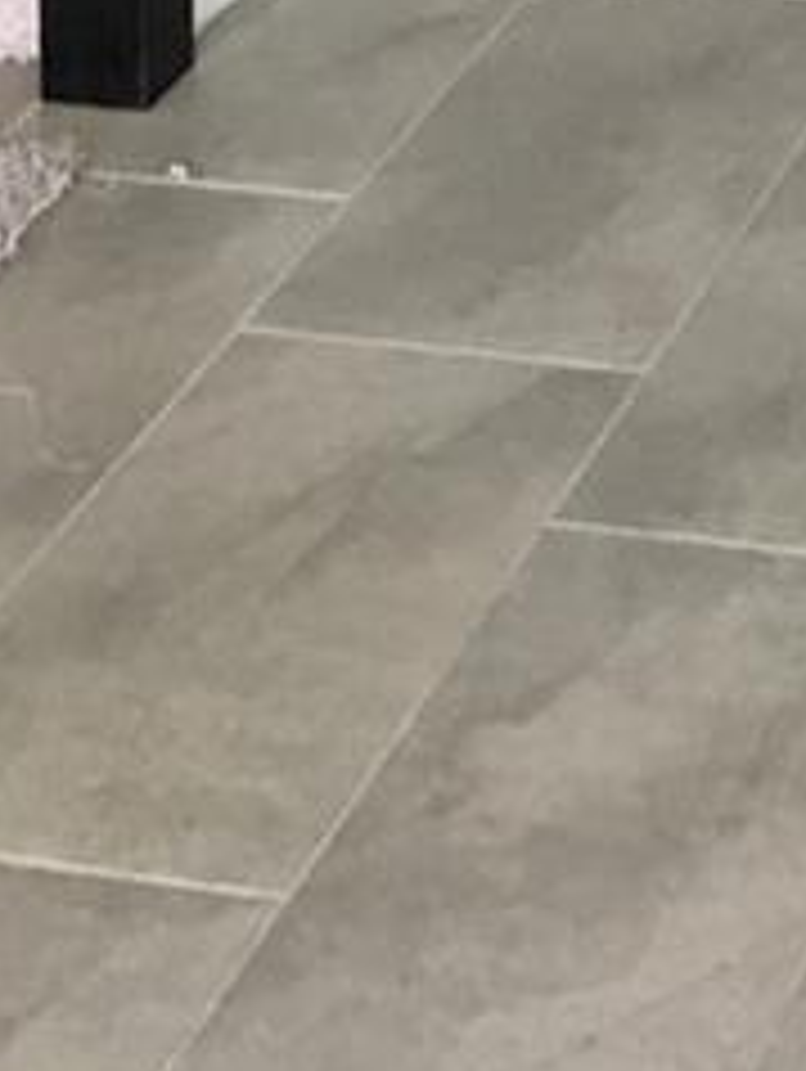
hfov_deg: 9.9
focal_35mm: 146
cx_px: 1189
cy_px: -1575
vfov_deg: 11.1
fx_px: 4525
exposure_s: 1/30
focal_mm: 4.15
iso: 80
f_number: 2.2
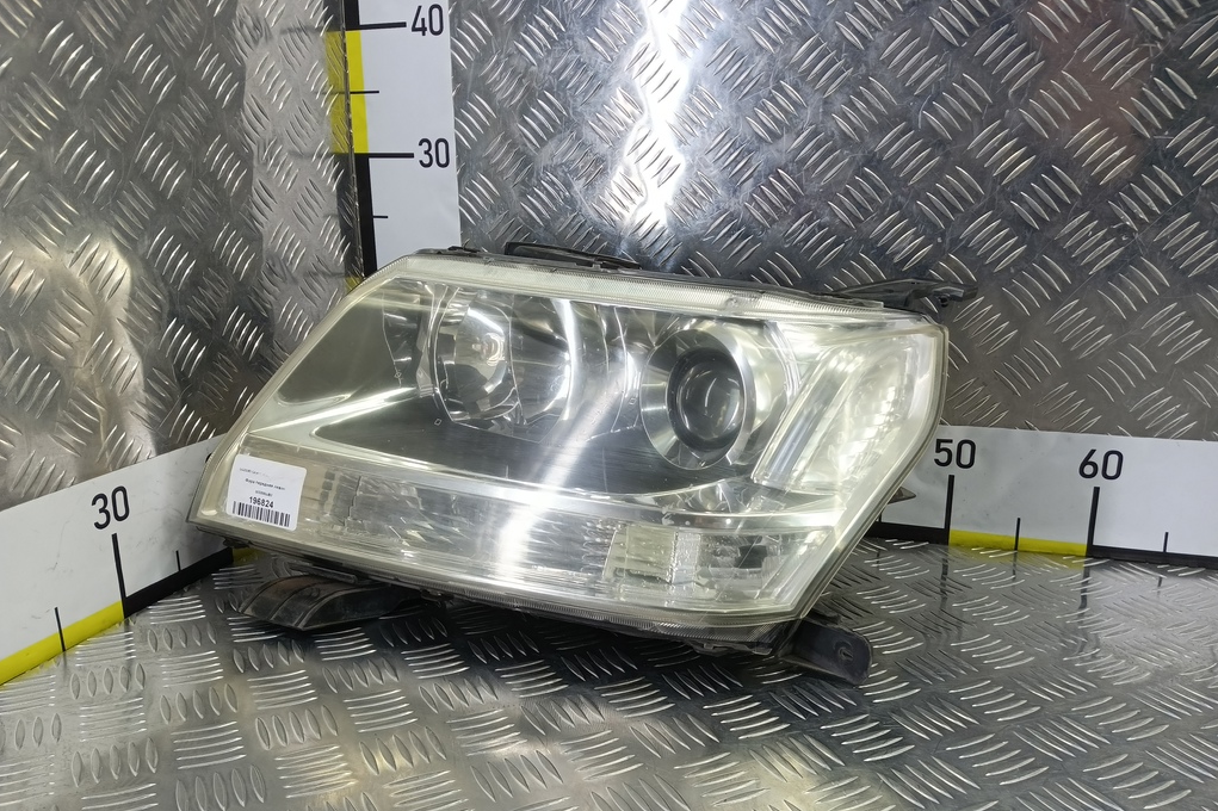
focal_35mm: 24
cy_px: 438
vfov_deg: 53.0
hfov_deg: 73.8
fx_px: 812
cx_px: 610
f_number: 1.6
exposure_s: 1/50
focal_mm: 4.11
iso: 133
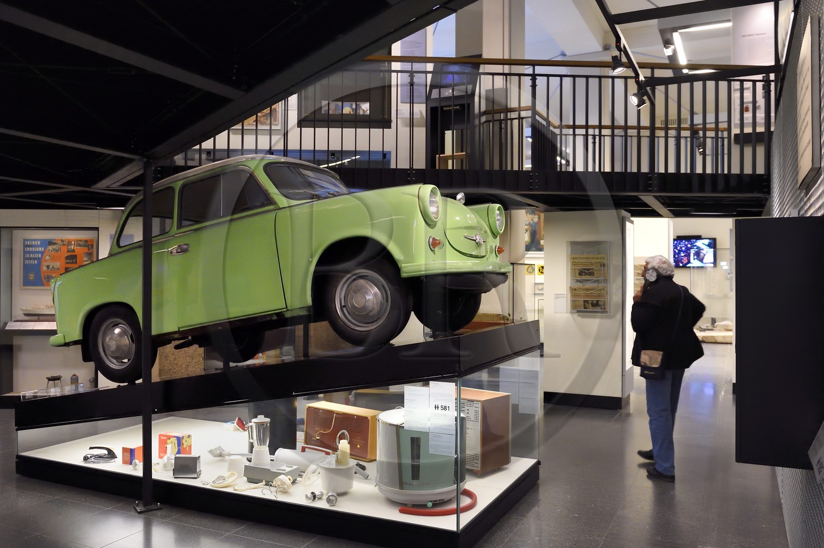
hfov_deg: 60.3
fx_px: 709
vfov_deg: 42.3
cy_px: 274
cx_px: 412
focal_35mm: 31
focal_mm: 31
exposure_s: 1/40
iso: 6400
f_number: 5
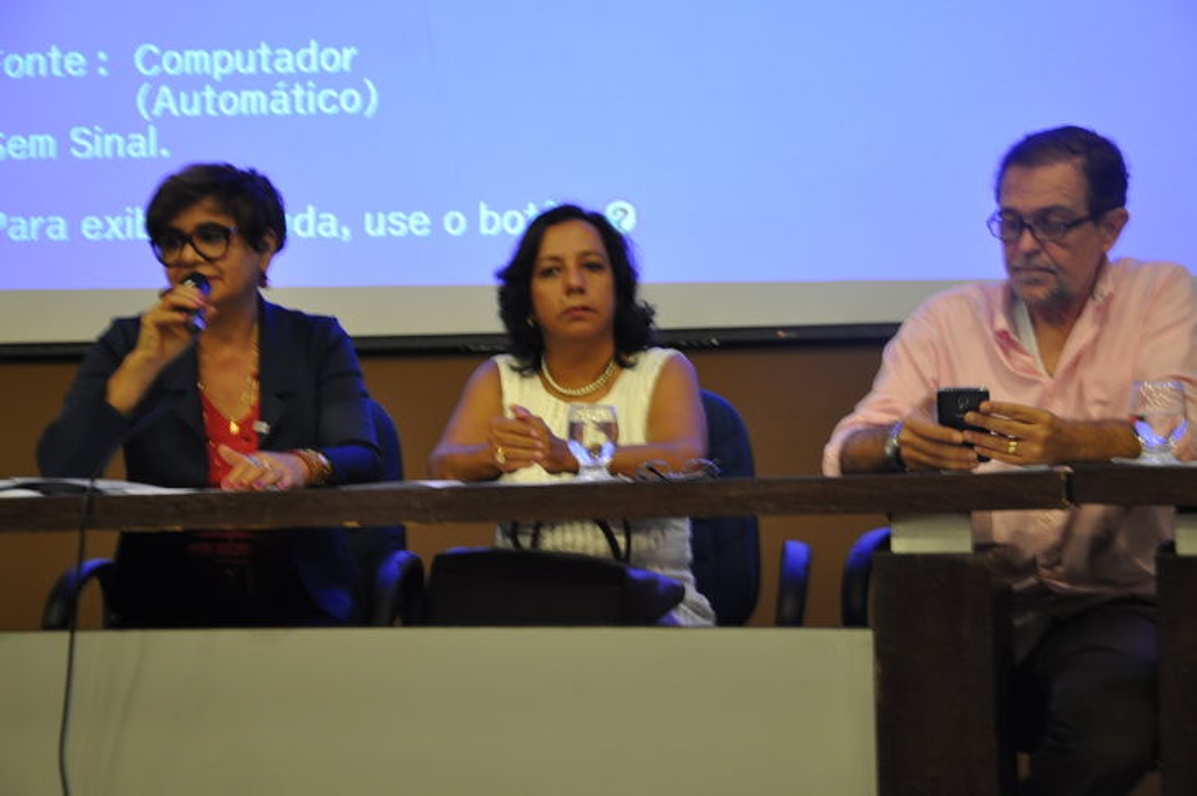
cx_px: 598
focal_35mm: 78
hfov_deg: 26.0
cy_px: 398
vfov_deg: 17.5
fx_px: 2591
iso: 800
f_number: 5
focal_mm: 52
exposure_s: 1/13
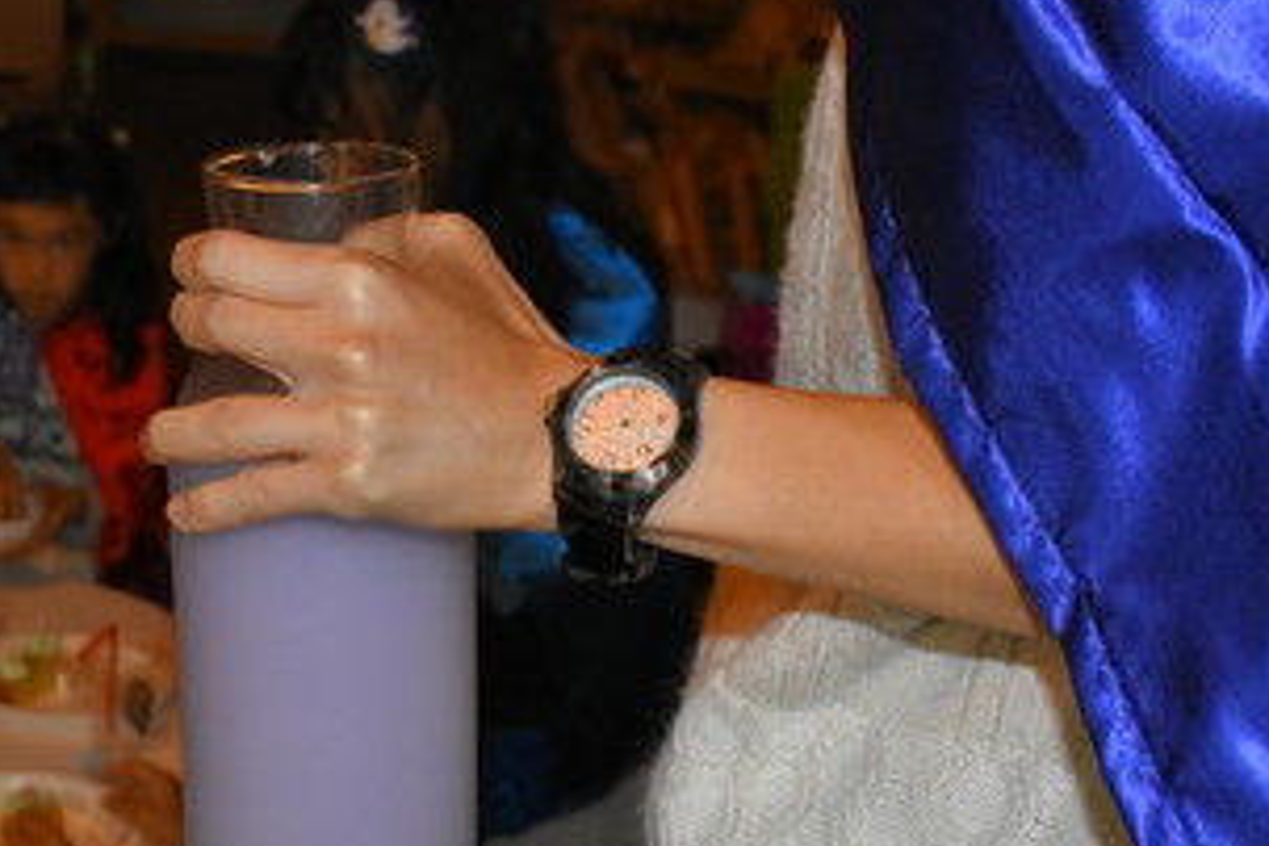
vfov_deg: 20.3
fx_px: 2355
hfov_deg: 29.7
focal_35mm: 67
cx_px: 343
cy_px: 500
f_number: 6.3
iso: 2500
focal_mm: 27
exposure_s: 1/60
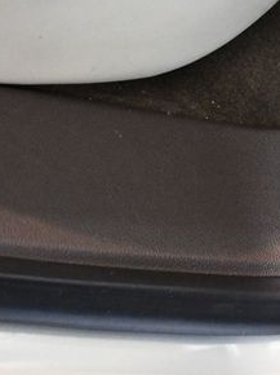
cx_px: 257
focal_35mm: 119
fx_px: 1285
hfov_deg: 12.3
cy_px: 202
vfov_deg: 16.6
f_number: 4.2
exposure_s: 1/60
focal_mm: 28
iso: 9000
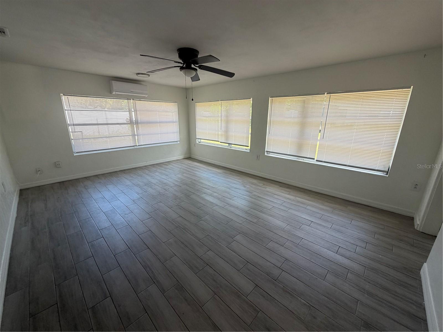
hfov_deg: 102.1
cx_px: 222
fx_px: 179
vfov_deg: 85.7
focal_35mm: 14
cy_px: 166
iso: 64
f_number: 2.2
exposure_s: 1/121
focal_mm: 2.22
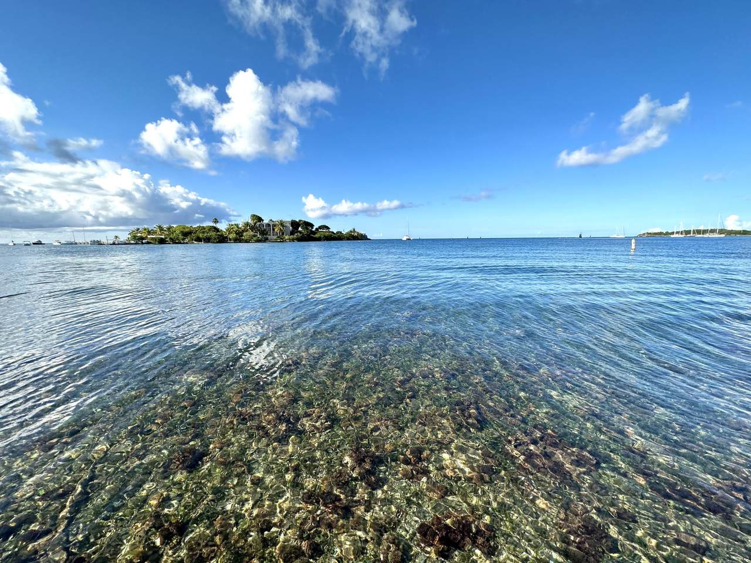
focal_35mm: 14
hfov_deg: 102.1
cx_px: 376
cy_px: 282
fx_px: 304
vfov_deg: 85.7
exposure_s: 1/1795
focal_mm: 2.22
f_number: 2.2
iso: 50
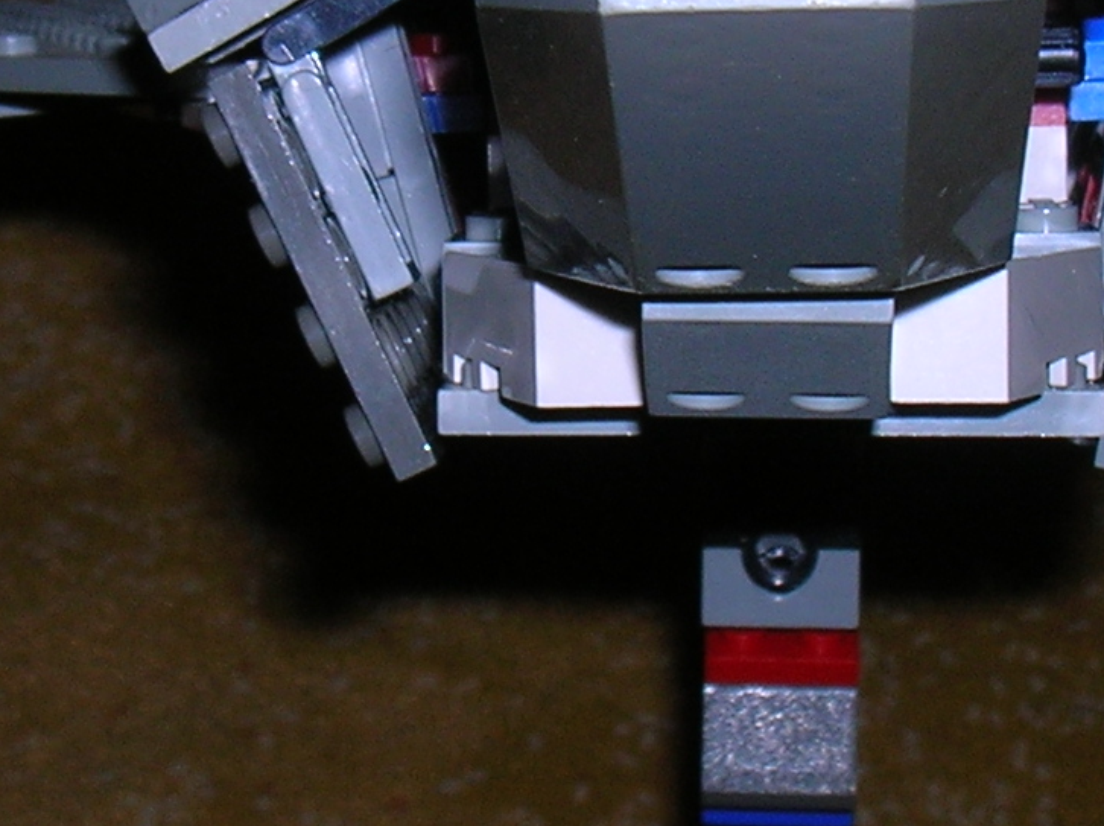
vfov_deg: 10.2
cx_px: 502
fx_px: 4620
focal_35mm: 145
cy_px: 129
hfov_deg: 13.6
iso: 50
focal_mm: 7.7
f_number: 5.4
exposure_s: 1/60.1
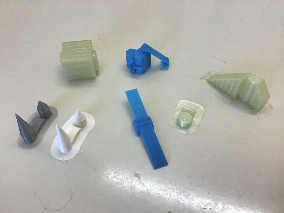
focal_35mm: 31
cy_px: 106
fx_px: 254
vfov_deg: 45.4
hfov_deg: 58.4
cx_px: 142
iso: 40
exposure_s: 1/33
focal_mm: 3.3
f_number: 2.4
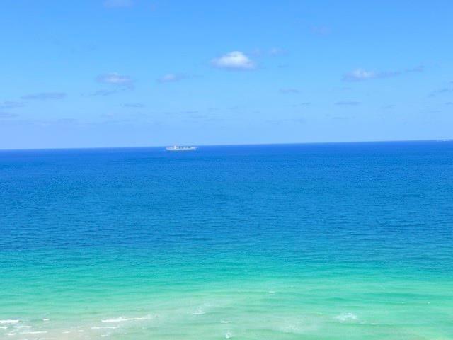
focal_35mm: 48
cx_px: 226
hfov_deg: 39.7
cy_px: 170
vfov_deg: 30.3
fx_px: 628
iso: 64
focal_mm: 6.76
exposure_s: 1/4587
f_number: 1.78
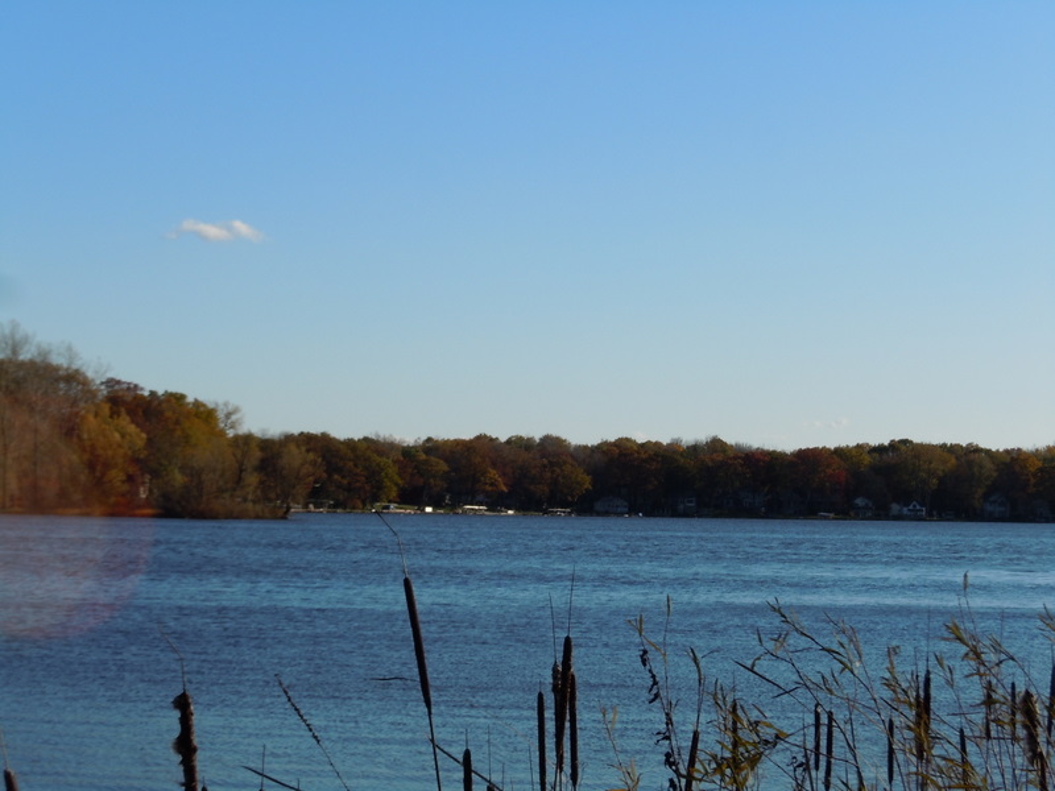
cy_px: 396
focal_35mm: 102
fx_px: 3109
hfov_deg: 19.3
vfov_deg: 14.5
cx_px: 528
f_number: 5.4
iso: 100
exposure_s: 1/640
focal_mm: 18.3
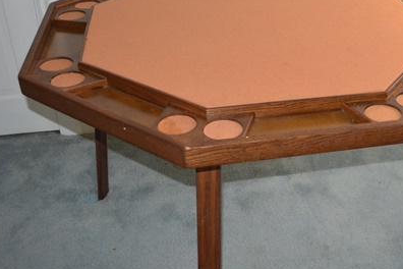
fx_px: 560
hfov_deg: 38.8
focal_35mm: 50
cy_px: 86
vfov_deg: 26.8
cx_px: 291
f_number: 3.8
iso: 1800
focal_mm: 22
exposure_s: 1/60
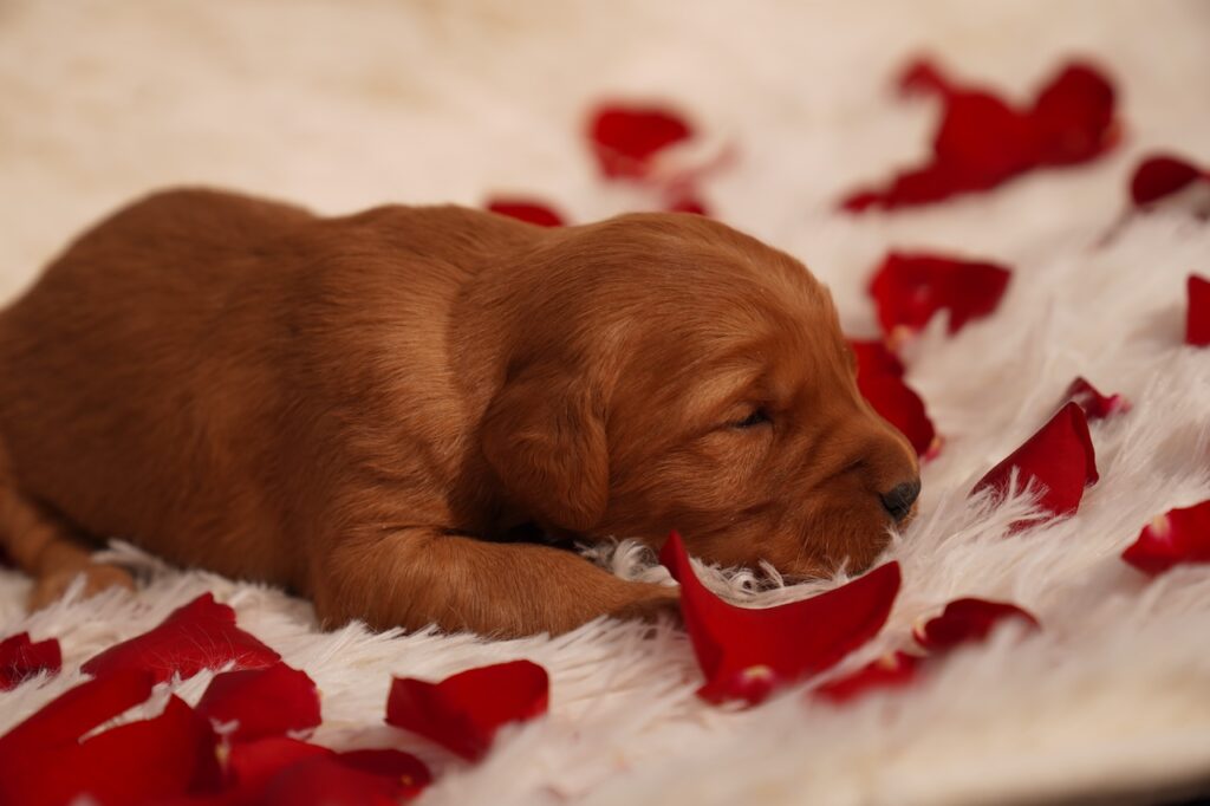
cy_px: 403
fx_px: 2520
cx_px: 605
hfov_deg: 27.0
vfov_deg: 18.2
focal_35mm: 75
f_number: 3.2
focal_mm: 50
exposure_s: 1/2000
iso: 50
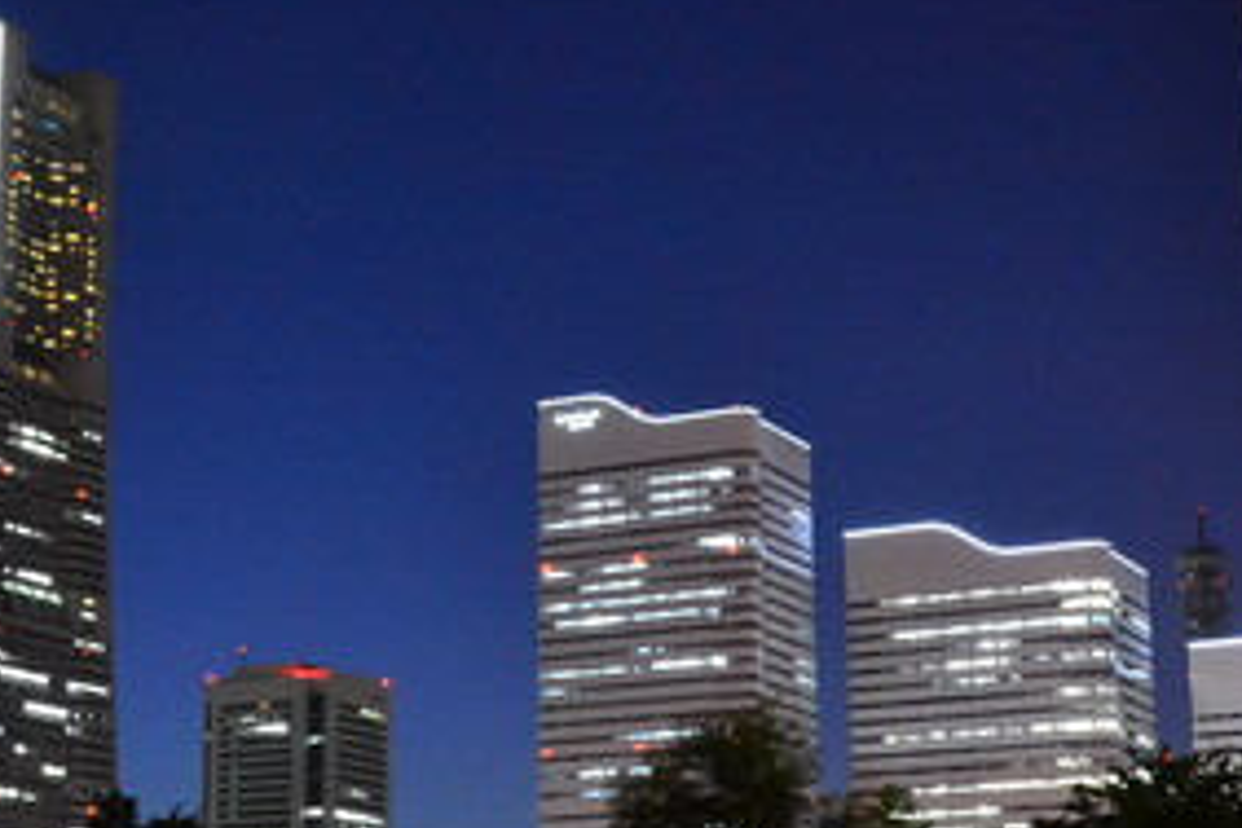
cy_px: 456
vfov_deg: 18.2
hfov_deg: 26.8
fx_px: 2587
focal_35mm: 75
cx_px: 423
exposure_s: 1/2.5
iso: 3200
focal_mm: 22
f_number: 8
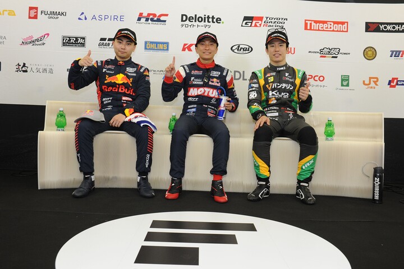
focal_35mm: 28
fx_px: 314
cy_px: 134
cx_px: 202
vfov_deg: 46.4
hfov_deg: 65.5
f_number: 8
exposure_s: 1/60
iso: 1600
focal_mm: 28
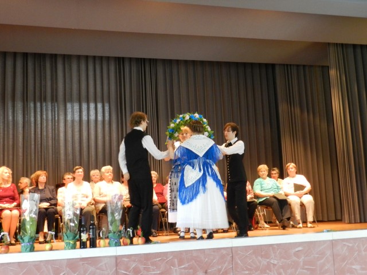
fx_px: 488
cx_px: 184
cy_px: 138
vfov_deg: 31.5
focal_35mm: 46
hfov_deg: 41.2
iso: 800
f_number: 4.2
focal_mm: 8.1
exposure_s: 1/25
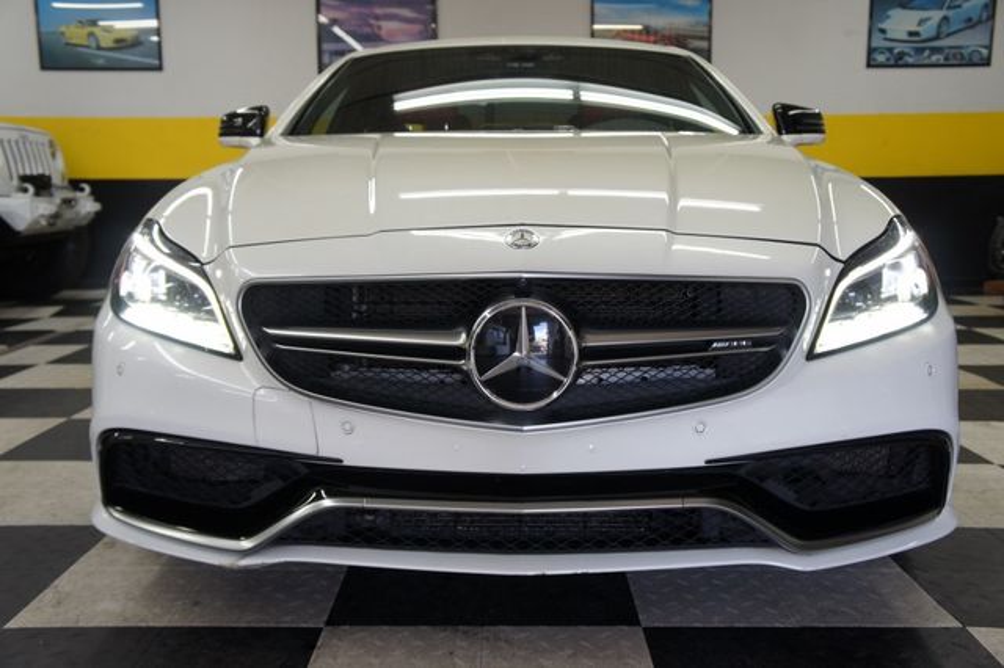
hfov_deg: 53.2
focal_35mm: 36
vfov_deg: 36.8
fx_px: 1003
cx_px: 502
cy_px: 334
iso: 200
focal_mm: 24
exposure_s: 1/40
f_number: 4.5
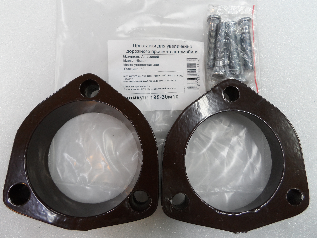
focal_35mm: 25
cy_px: 119
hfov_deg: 69.4
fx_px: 229
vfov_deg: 54.9
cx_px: 158
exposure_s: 1/30
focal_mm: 4.5
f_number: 2.5
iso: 120
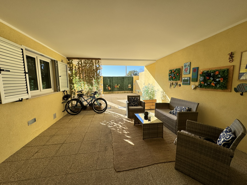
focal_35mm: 14
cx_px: 124
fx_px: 100
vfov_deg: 85.7
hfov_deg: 102.1
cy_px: 92
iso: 40
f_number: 2.2
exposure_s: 1/544
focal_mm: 2.22
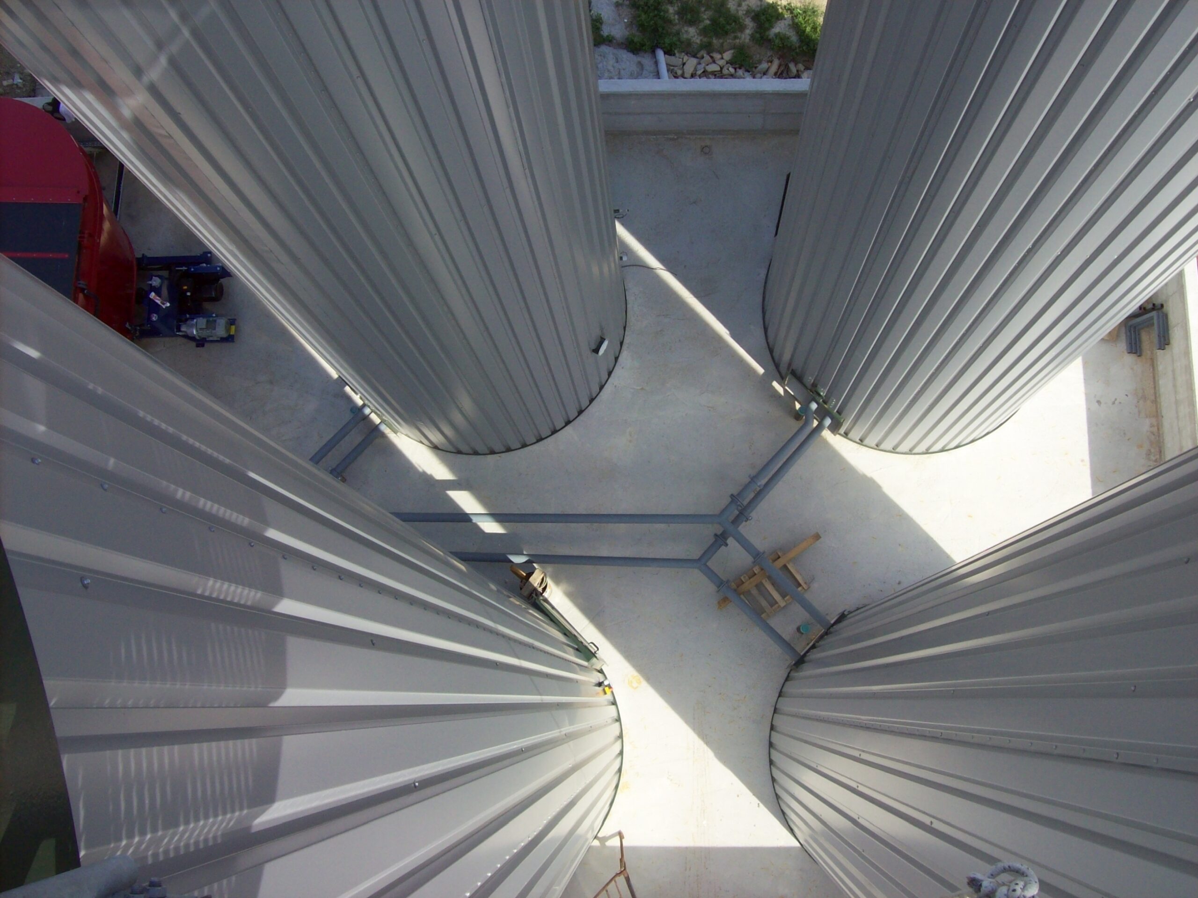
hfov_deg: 51.4
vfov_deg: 39.6
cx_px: 599
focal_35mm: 36
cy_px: 449
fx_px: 1245
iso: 80
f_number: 4.8
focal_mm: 6
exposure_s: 1/286
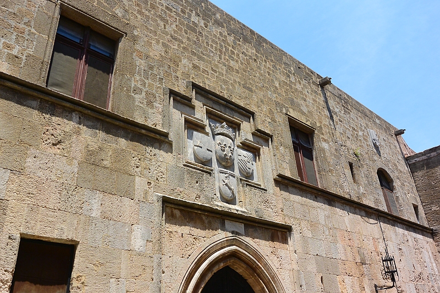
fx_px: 367
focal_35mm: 30
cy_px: 146
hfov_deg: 61.9
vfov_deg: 43.6
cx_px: 220
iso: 160
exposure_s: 1/800
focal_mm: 11.4
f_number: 5
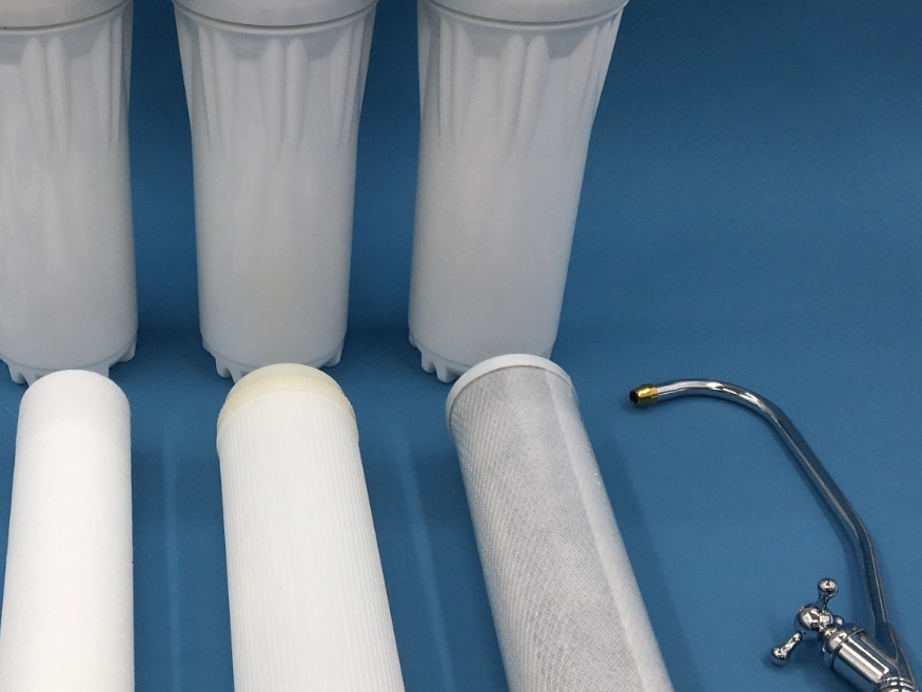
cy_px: 300
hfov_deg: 35.6
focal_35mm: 53
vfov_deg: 27.5
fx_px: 1412
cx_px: 261
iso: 25
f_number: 2.2
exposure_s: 1/411
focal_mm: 4.15
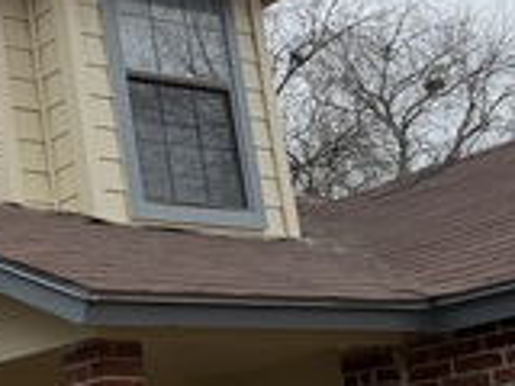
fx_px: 1428
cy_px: 293
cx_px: -203
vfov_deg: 15.3
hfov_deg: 18.6
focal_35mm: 96
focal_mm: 6.76
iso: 80
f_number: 1.78
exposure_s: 1/1361
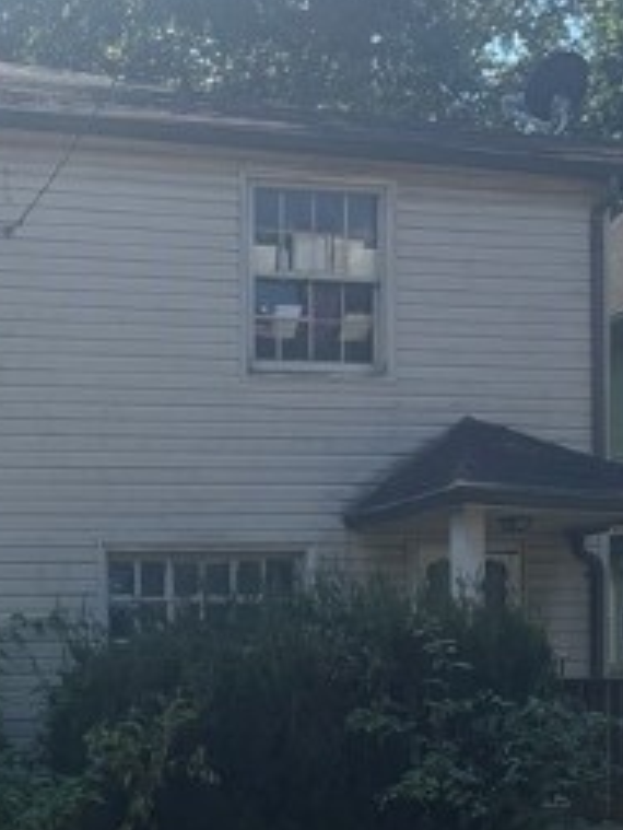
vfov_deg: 23.5
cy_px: 869
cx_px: -154
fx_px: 1894
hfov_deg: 17.7
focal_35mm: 79
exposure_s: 1/1812
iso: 50
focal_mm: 5.96
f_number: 1.6
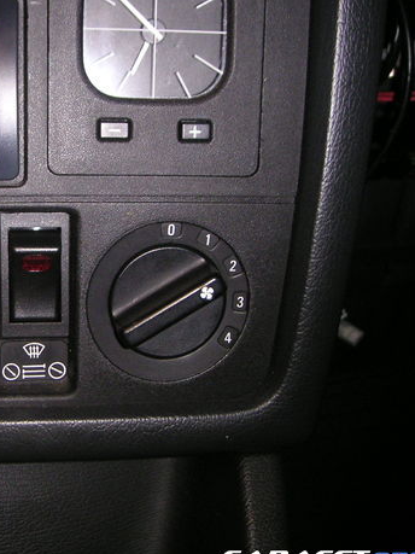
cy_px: 279
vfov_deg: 36.2
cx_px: 42
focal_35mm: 53
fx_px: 848
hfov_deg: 26.6
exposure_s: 1/45
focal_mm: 6
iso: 160
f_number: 6.7
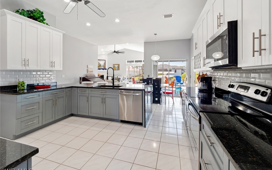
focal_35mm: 15
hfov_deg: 101.5
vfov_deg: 74.4
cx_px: 137
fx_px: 111
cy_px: 74
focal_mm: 7
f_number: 7.1
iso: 200
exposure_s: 1/6
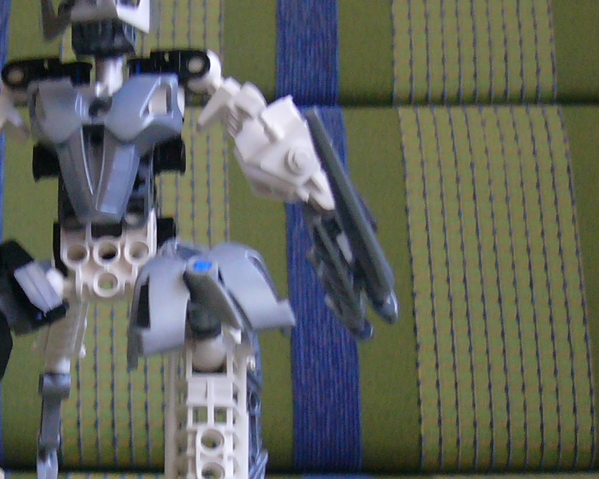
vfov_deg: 14.9
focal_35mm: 103
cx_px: 112
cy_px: 323
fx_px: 1826
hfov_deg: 18.4
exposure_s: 1/8
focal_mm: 8.8
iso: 200
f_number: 3.4
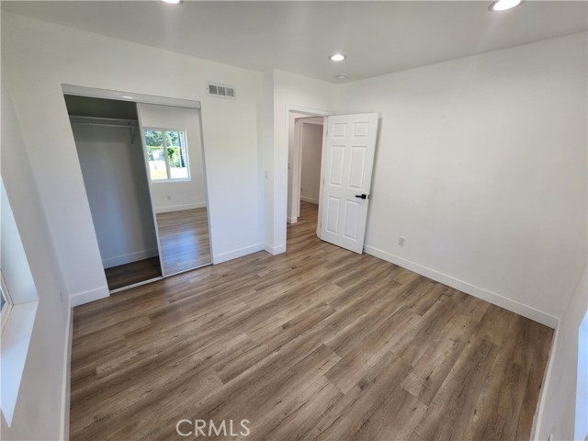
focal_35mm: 13
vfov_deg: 89.9
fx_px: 221
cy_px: 220
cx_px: 294
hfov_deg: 106.2
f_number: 2.2
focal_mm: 2.2
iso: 100
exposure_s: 1/120
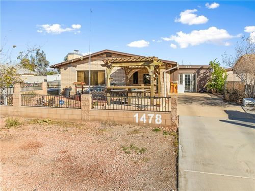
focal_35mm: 24
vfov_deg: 56.7
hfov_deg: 71.6
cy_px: 96
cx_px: 128
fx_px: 177
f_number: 9
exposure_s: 1/120
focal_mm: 12.29
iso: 100
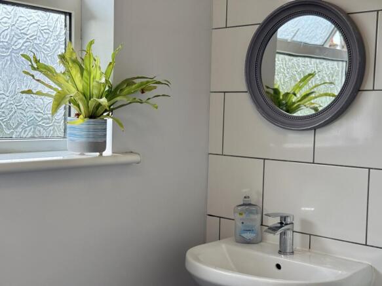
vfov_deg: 30.3
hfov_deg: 39.7
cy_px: 143
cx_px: 191
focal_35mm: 48
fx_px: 530
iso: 80
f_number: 1.78
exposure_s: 1/333
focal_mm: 6.76
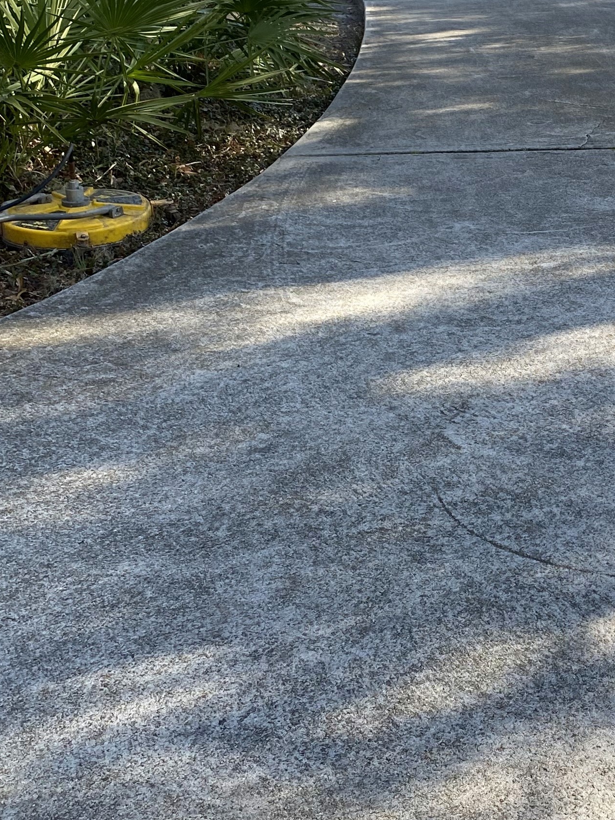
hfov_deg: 22.9
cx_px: 581
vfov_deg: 30.8
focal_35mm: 62
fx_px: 1469
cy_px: 239
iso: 32
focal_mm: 4.25
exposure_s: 1/256
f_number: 1.8
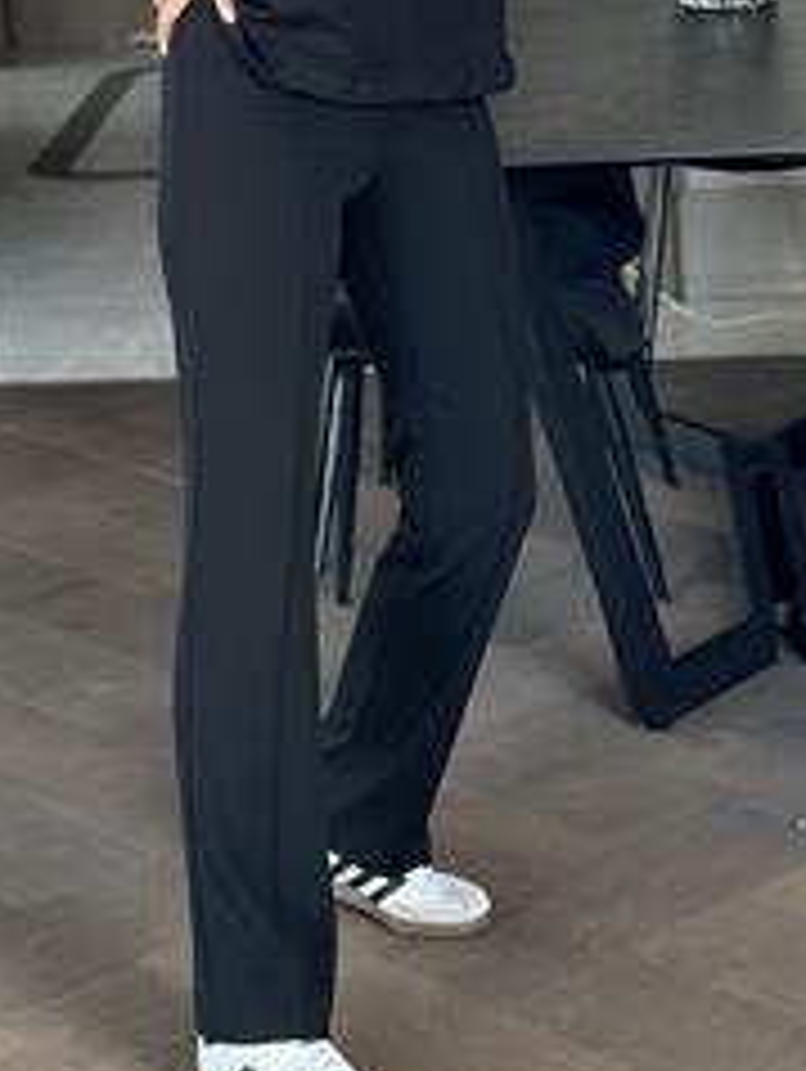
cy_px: 189
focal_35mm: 102
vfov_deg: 19.0
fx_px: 3161
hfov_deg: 14.5
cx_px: 342
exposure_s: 1/60
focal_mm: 6.86
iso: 320
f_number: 1.78
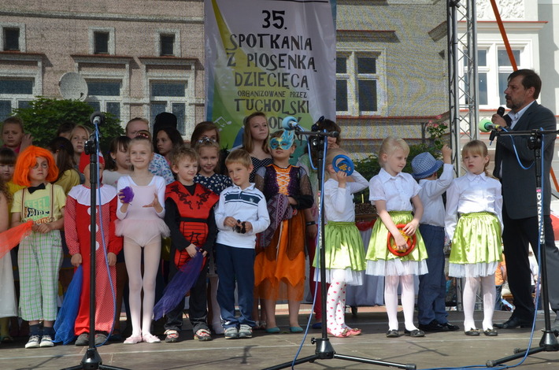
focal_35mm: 63
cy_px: 185
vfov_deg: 21.5
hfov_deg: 32.0
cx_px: 280
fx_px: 976
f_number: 13
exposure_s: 1/640
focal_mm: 42
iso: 800
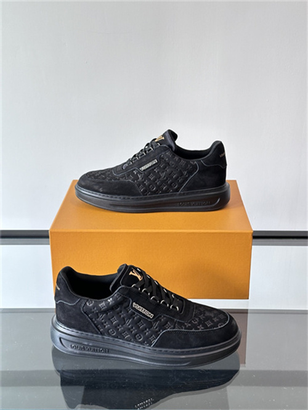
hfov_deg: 30.3
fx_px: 569
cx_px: 154
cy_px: 205
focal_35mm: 48
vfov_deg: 39.6
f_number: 1.78
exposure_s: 1/103
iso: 80
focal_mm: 6.86
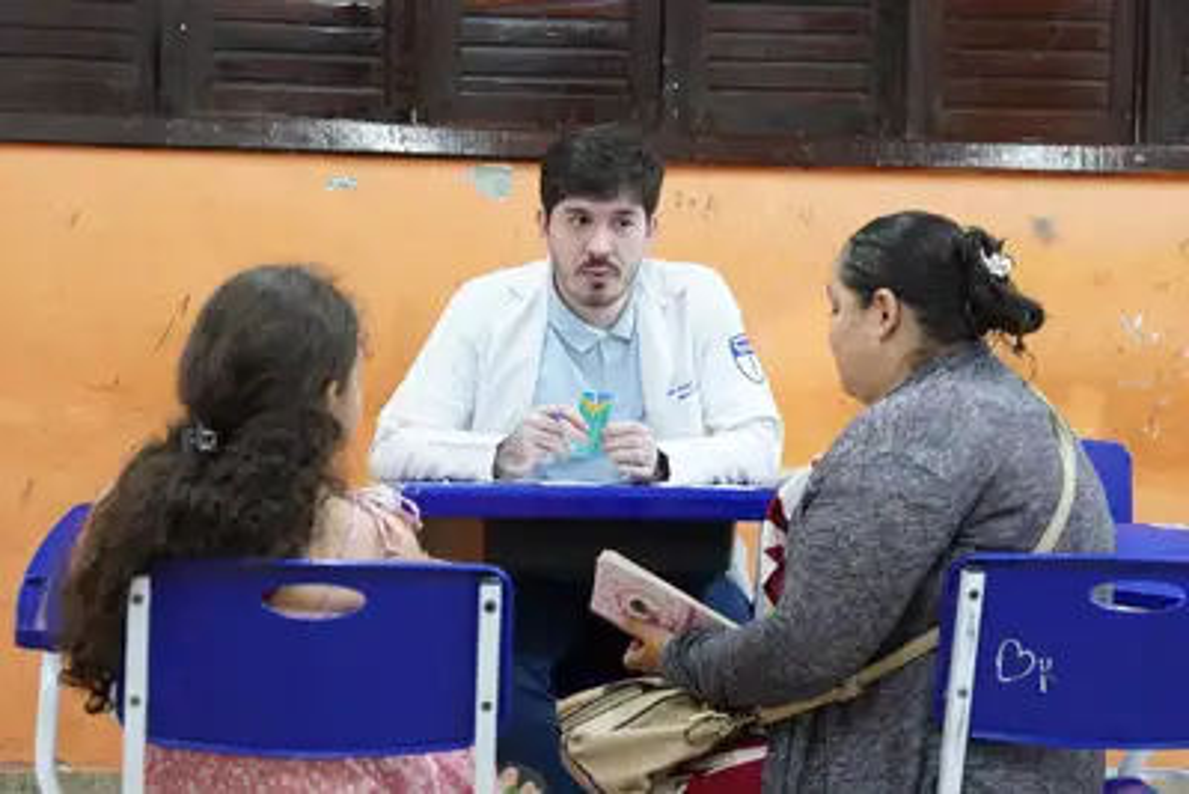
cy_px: 397
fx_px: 2313
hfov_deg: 28.8
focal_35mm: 70
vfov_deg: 19.5
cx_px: 594
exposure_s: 1/80
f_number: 3.5
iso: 3200
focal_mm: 46.9
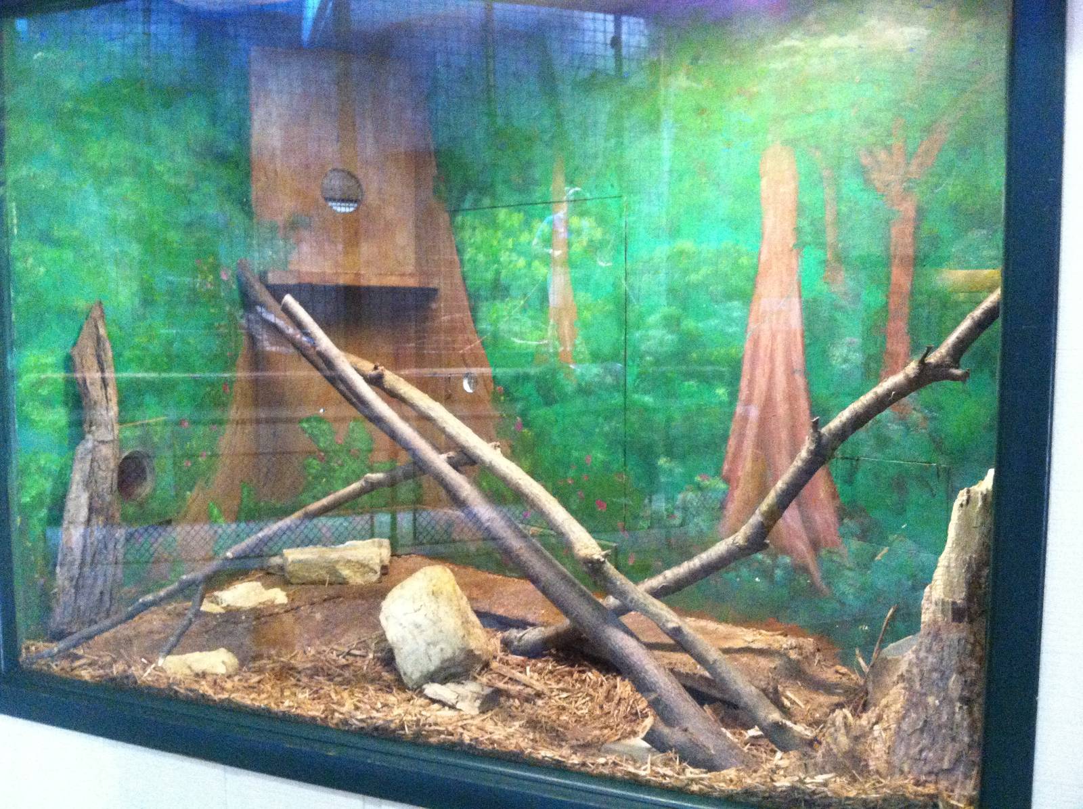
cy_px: 404
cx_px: 542
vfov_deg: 40.6
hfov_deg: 52.7
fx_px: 1093
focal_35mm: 35
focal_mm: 3.85
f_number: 2.8
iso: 640
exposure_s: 1/15
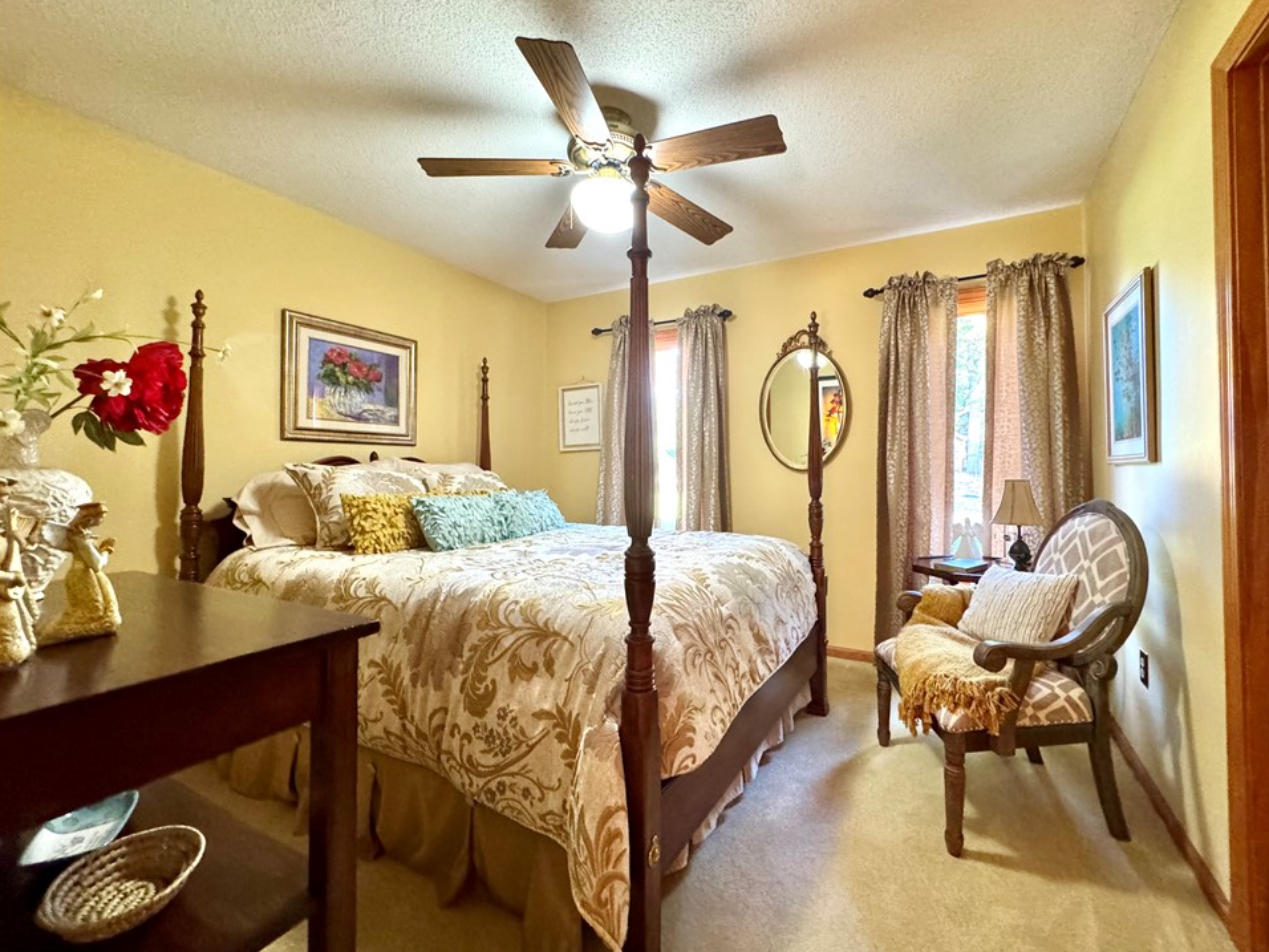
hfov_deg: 98.1
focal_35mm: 15
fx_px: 550
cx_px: 672
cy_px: 461
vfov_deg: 81.7
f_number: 2.2
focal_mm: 2.22
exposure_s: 1/60
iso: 640
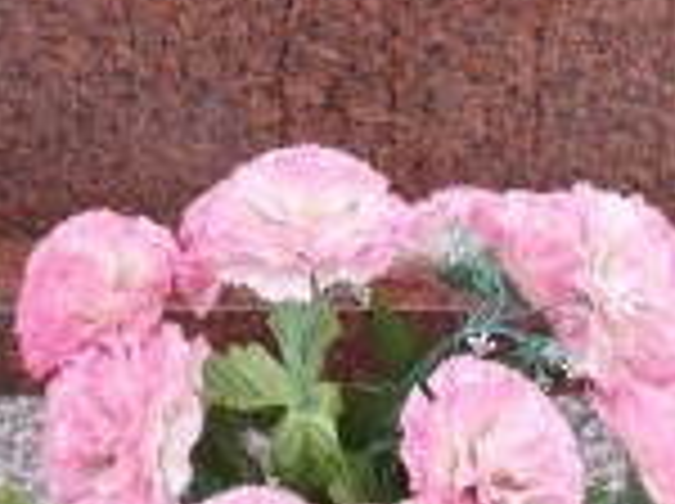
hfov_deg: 17.7
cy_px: -396
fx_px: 2161
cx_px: 248
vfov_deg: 12.2
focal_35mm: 111
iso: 80
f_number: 3.2
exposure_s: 1/80
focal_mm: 4.6
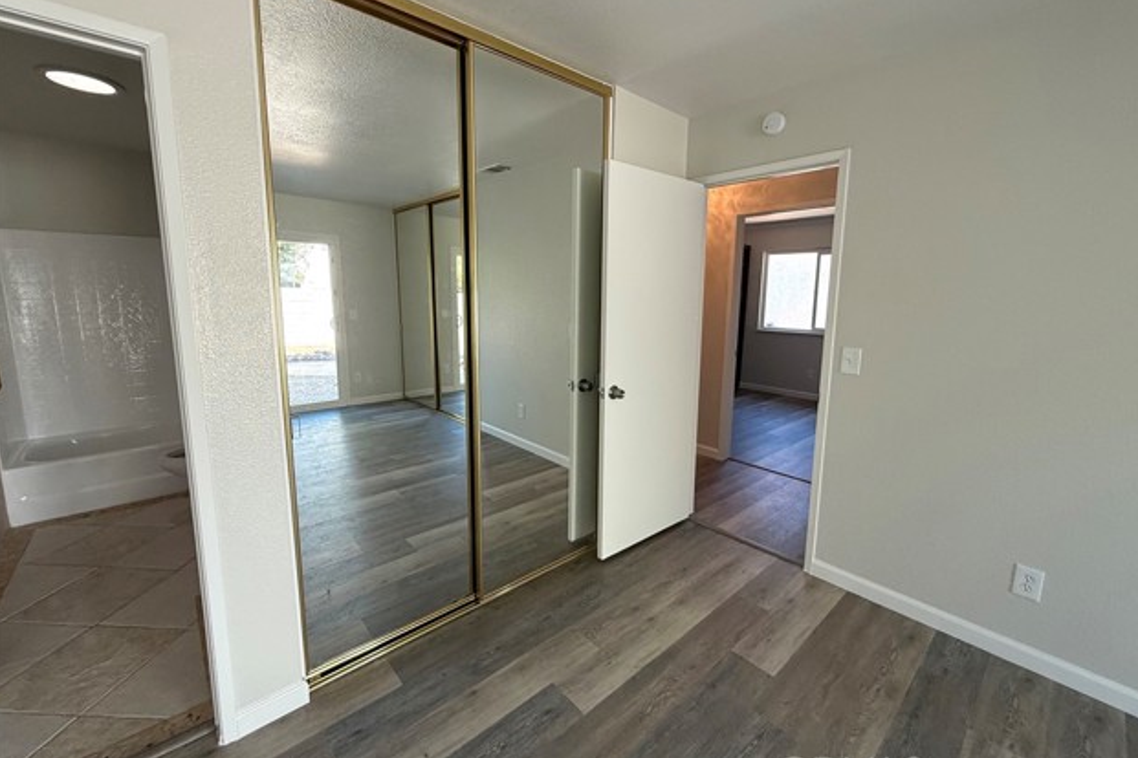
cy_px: 361
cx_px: 581
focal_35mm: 15
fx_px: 474
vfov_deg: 77.3
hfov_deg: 100.4
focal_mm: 2.22
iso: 125
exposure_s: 1/100
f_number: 2.2
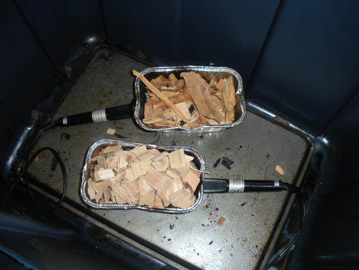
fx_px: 373
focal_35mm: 36
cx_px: 180
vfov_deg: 39.7
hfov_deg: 51.4
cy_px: 135
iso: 64
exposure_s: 1/60
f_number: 3.5
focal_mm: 6.3
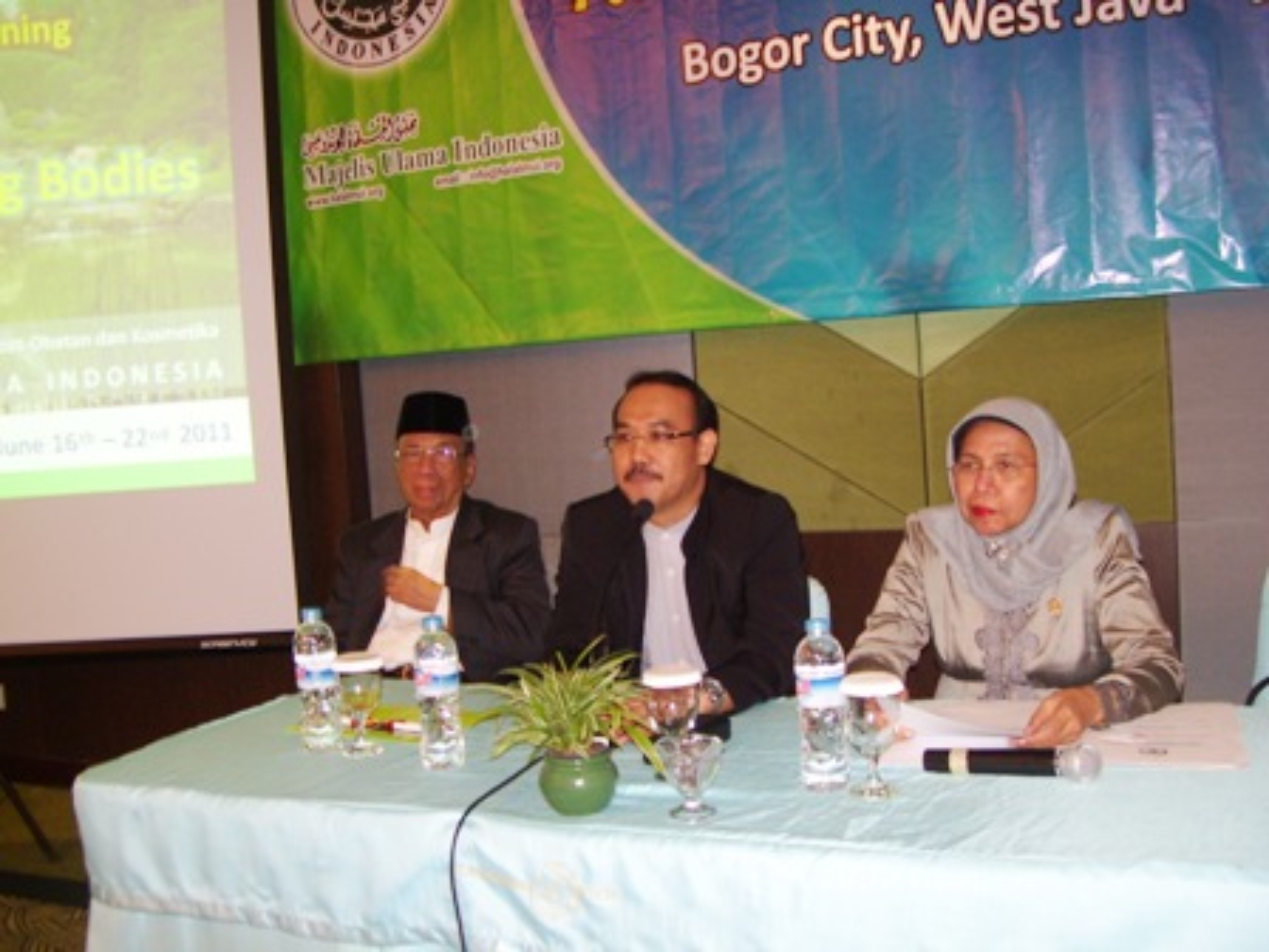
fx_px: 1320
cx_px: 634
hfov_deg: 51.4
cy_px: 476
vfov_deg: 39.7
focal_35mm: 36
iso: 100
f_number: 2.7
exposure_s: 1/20
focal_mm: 6
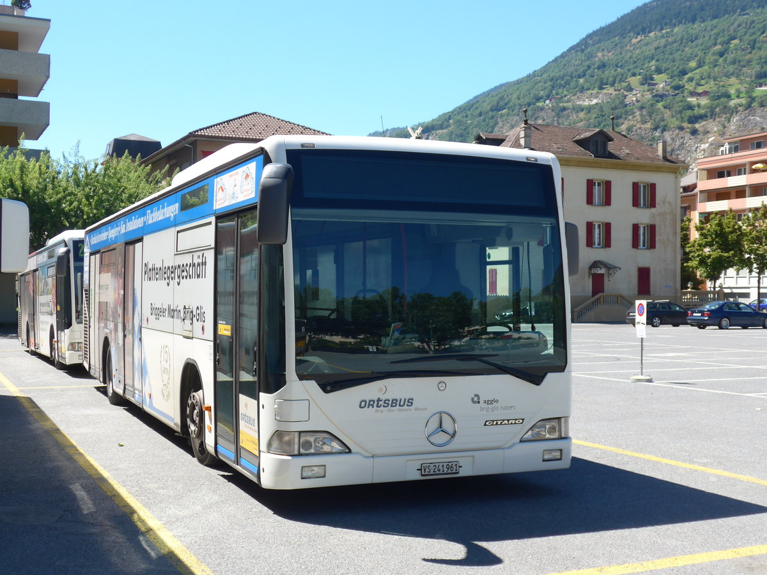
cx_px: 384
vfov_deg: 31.5
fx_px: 1019
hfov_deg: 41.2
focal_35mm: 46
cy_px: 288
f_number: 3
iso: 80
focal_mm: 9.5
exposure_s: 1/800
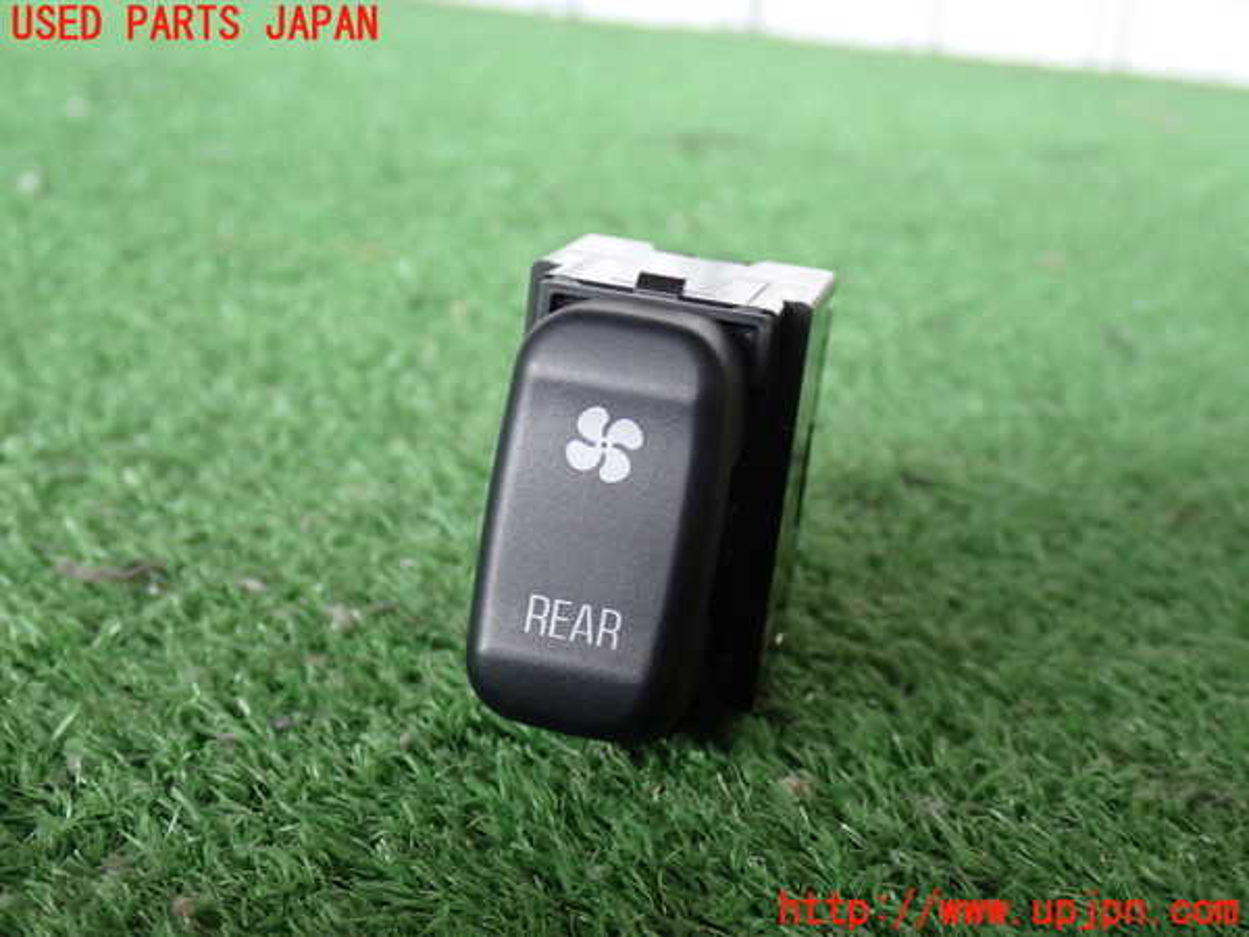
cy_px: 468
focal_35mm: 50
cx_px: 624
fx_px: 1804
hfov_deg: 38.2
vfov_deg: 29.1
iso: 400
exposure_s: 1/50
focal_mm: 9.01
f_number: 3.2
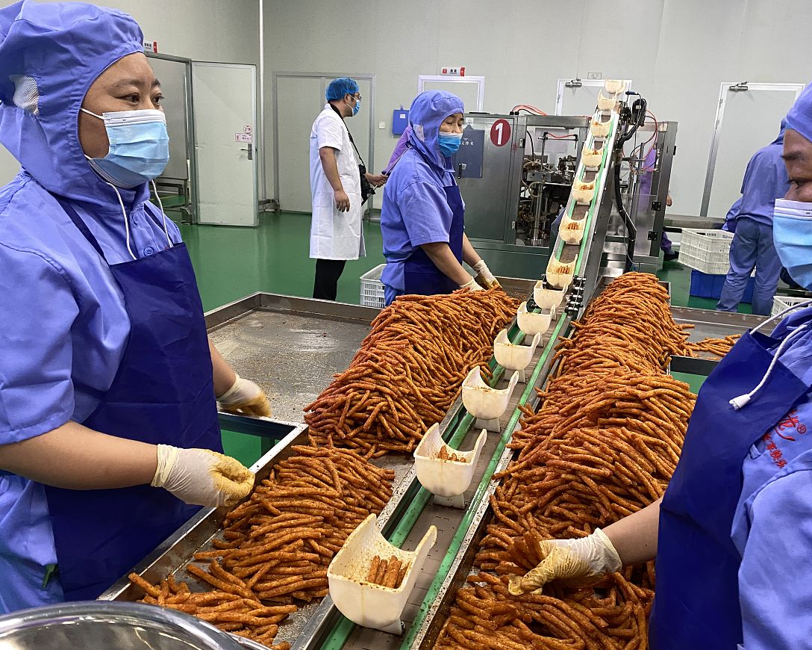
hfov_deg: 62.2
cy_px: 326
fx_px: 673
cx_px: 425
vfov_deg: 51.5
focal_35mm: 28
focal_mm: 4.25
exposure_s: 1/50
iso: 200
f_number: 1.8
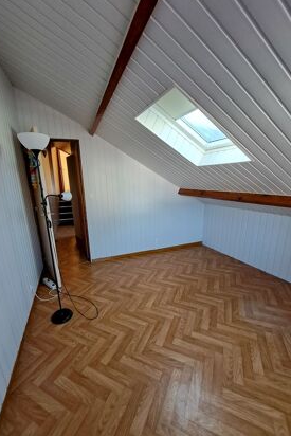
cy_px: 223
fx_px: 170
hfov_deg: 81.2
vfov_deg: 104.2
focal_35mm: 14
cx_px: 139
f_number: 2.2
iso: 100
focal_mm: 1.74
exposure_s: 1/50
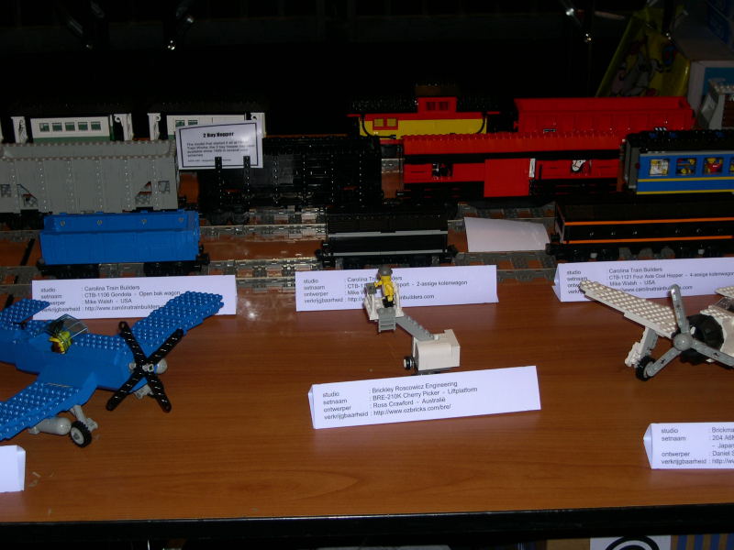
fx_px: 1315
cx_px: 367
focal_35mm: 62
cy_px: 275
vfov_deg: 23.7
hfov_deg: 31.2
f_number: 3.5
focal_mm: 13.2
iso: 100
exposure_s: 1/60
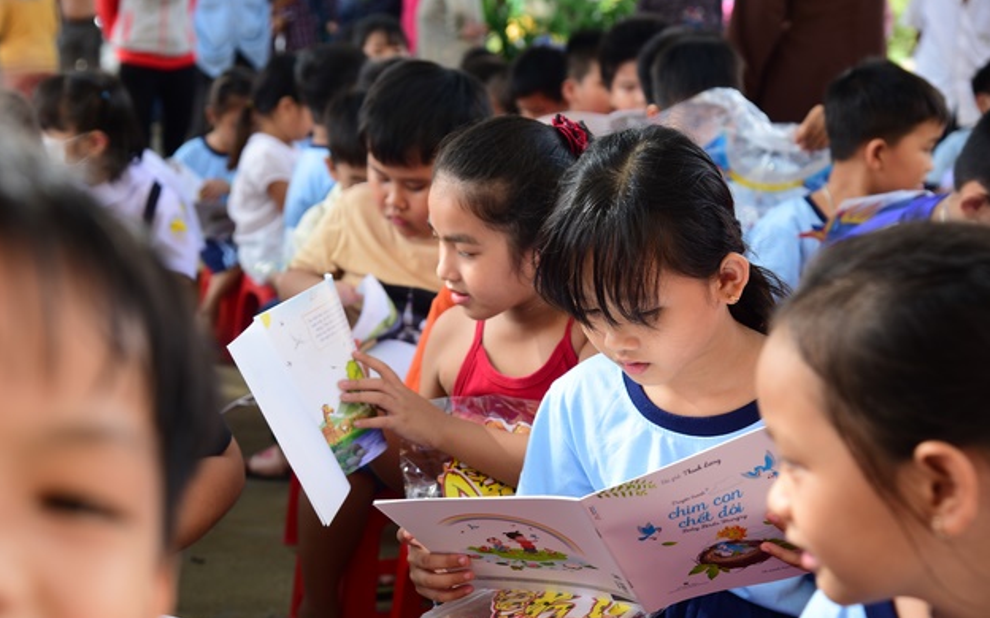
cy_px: 324
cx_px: 478
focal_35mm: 69
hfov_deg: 29.8
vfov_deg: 18.9
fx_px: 1862
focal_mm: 65
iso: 200
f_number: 5.6
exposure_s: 1/100
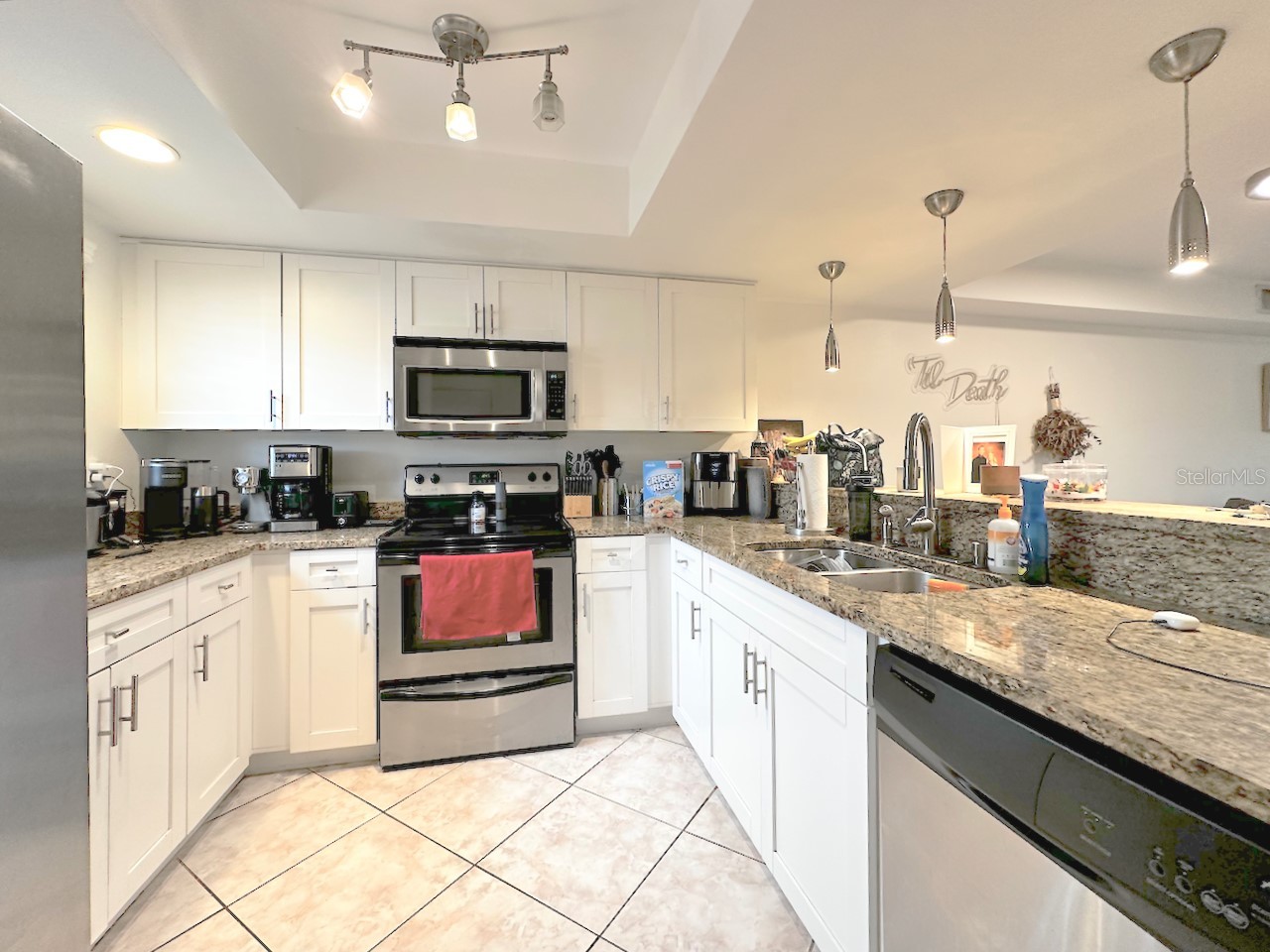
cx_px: 635
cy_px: 476
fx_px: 514
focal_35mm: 14
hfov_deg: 102.1
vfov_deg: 85.7
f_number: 2.2
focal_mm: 2.22
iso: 200
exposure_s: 1/60
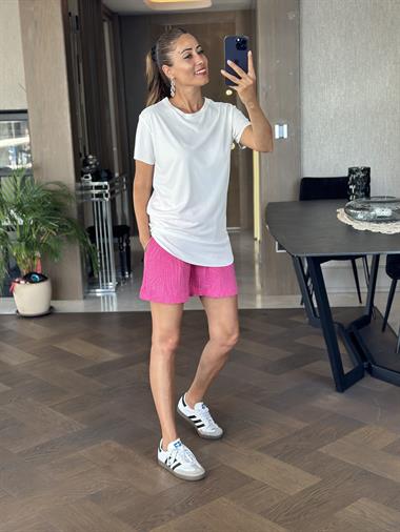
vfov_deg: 39.6
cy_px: 266
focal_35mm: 48
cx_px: 200
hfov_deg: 30.3
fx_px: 739
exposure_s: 1/94
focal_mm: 6.86
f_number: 1.78
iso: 125
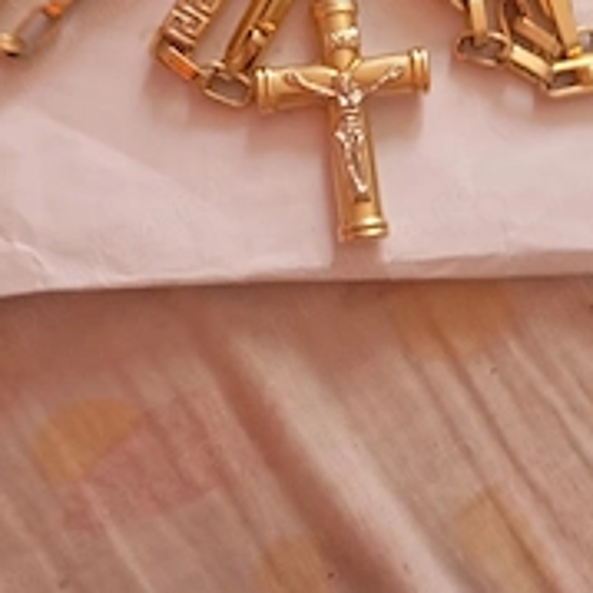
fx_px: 1066
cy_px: 36
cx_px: 437
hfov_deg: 30.6
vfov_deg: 29.5
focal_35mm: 55
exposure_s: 1/33.3
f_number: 1.8
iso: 651
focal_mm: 4.27
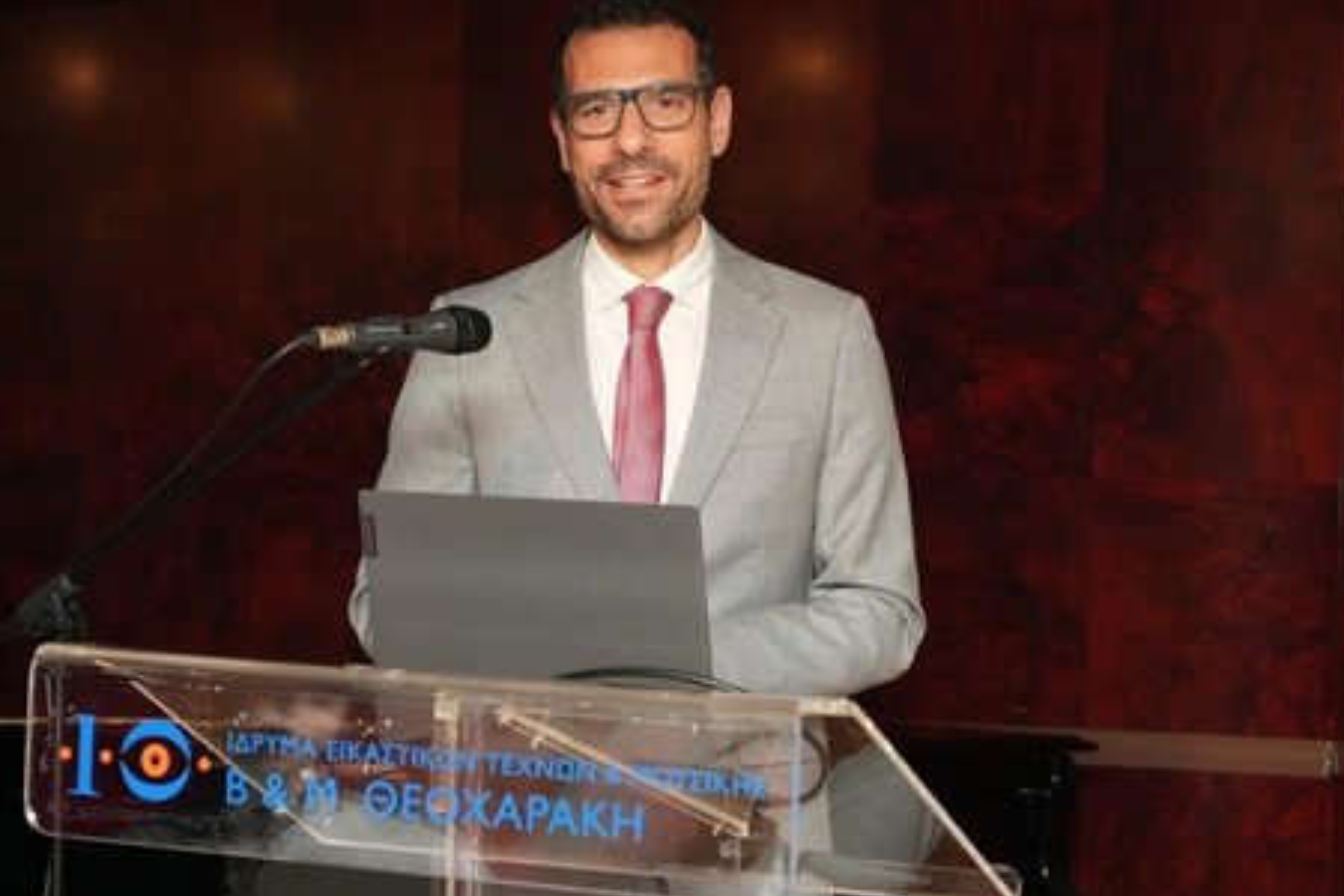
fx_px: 3770
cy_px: 479
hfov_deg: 20.1
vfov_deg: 13.6
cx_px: 445
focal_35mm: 101
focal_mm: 70
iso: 1600
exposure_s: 1/200
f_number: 4
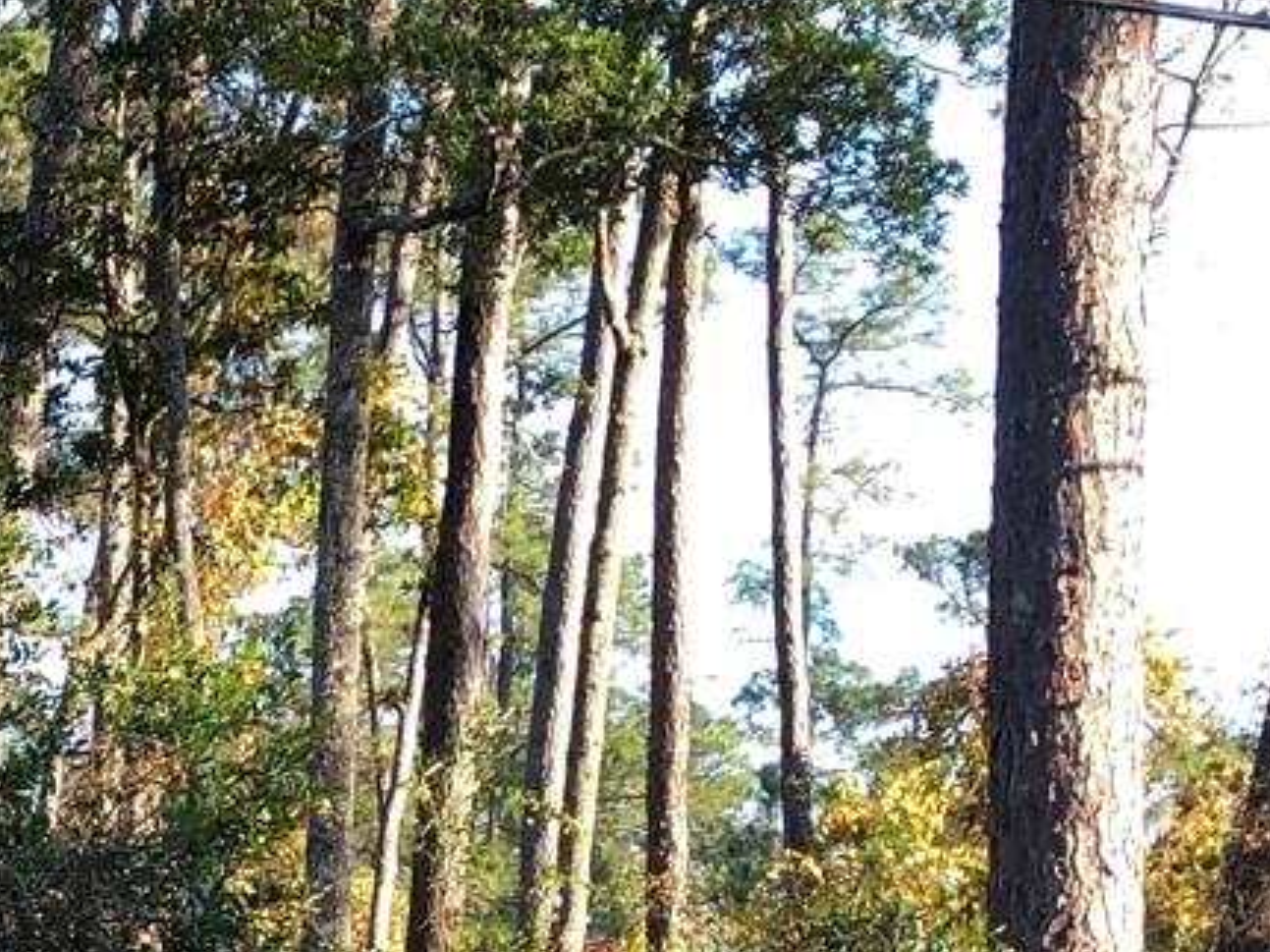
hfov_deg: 16.8
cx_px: -740
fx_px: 3815
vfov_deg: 13.8
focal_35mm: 104
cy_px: 1170
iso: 20
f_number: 1.8
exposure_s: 1/168
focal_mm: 3.99
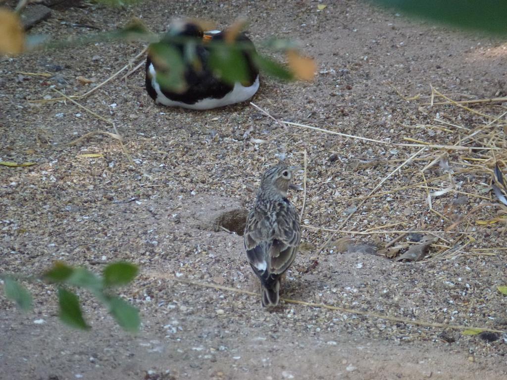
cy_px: 190
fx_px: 5624
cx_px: 254
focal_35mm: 384
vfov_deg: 3.9
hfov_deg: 5.2
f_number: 5.9
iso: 400
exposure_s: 1/50
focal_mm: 68.8
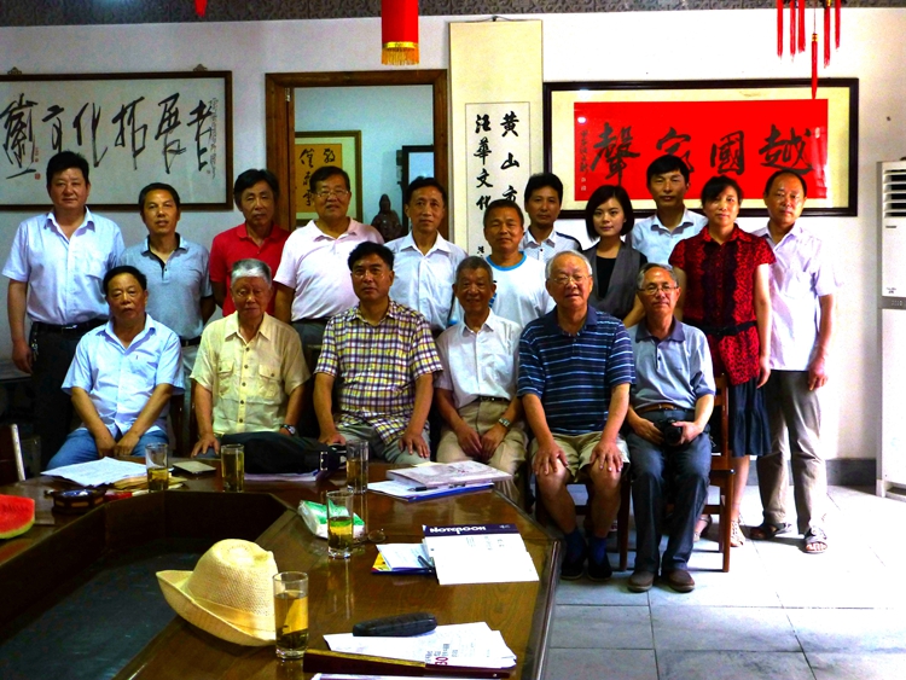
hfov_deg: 37.5
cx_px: 453
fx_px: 1335
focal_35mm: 51
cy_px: 340
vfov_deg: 28.6
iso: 100
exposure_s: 1/30
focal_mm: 9
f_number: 4.4
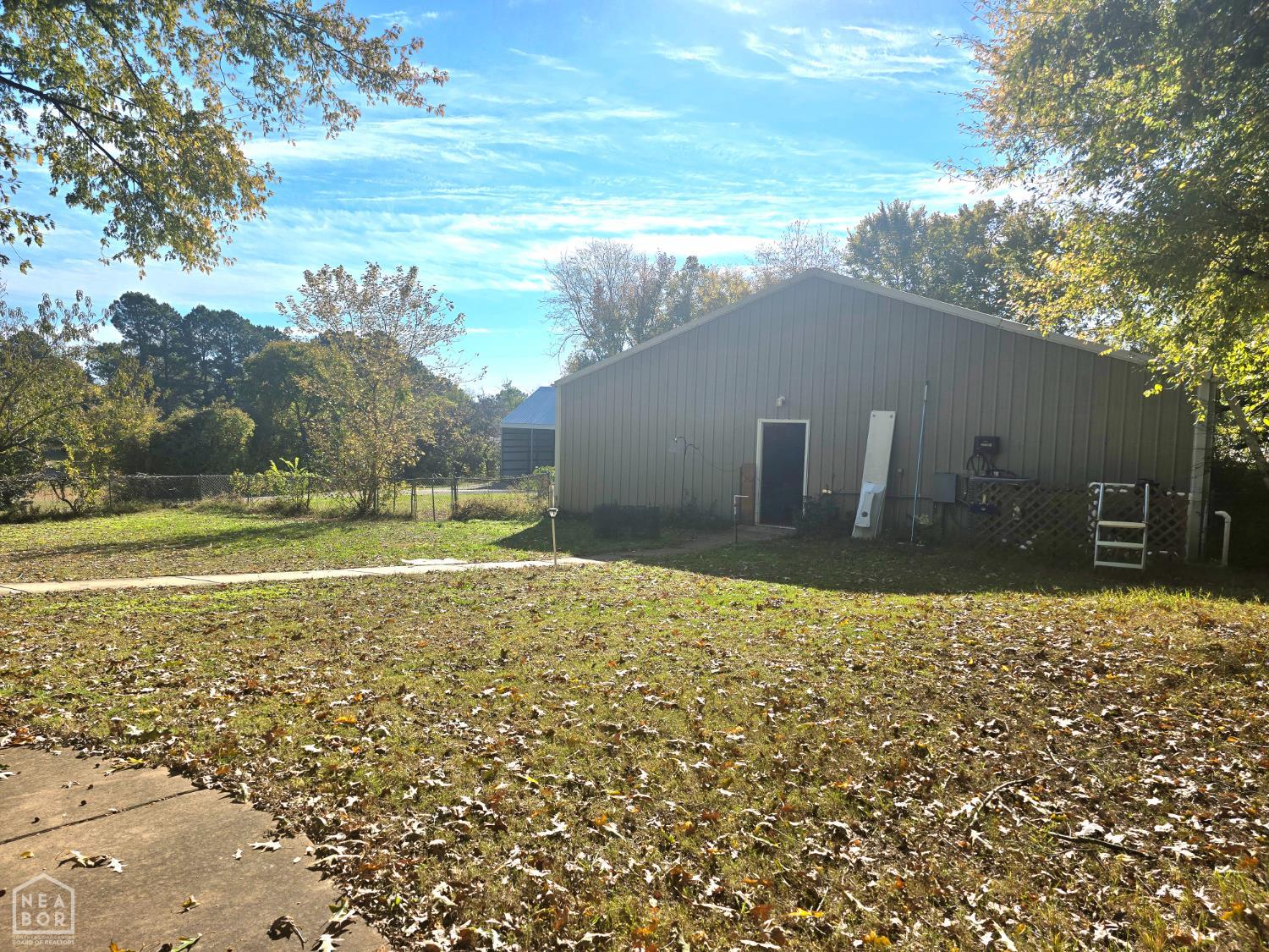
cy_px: 476
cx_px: 634
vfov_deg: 58.9
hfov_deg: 73.9
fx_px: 843
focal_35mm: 23
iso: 12
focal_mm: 6.3
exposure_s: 1/1111
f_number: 1.7
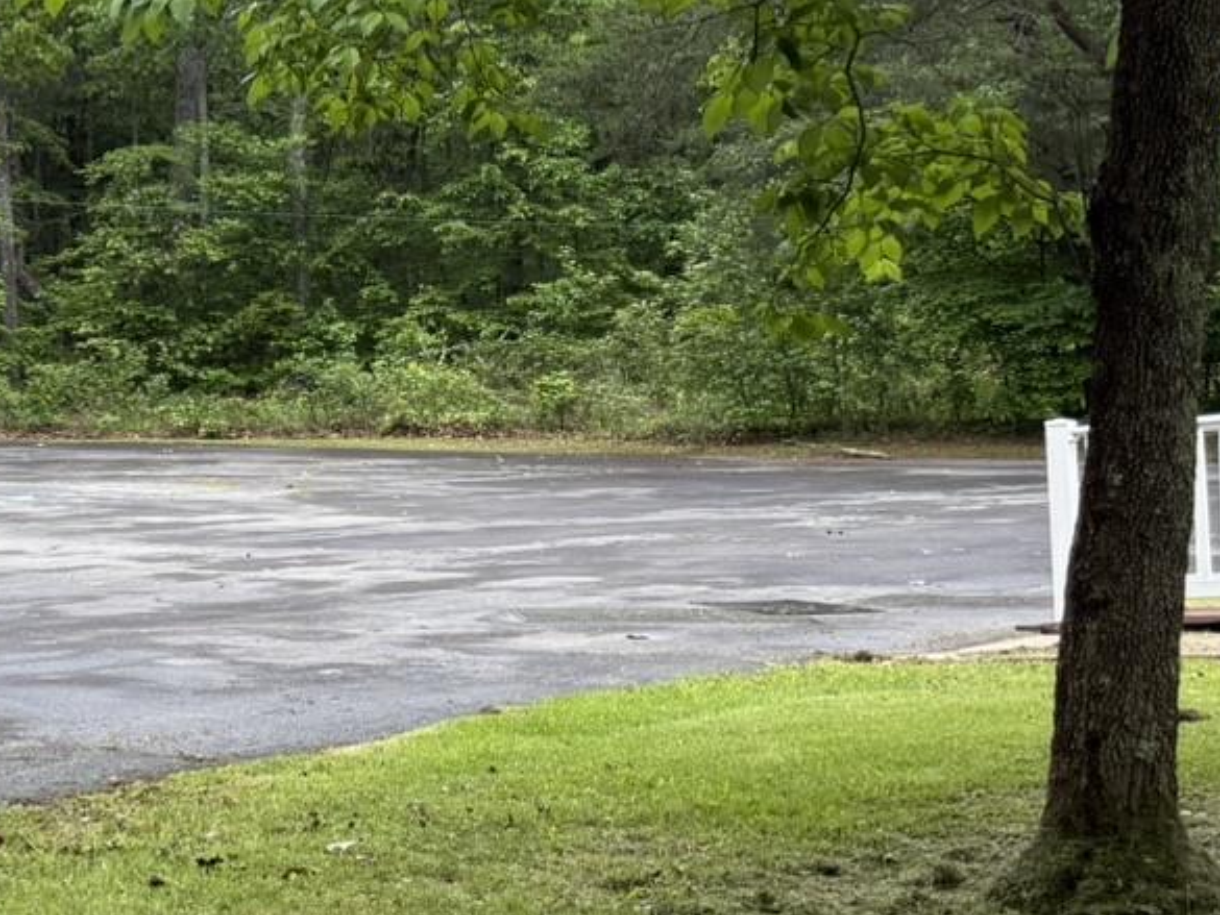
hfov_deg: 20.3
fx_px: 2961
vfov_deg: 17.5
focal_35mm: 84
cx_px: -561
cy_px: 331
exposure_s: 1/521
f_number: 1.78
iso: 100
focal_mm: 6.76
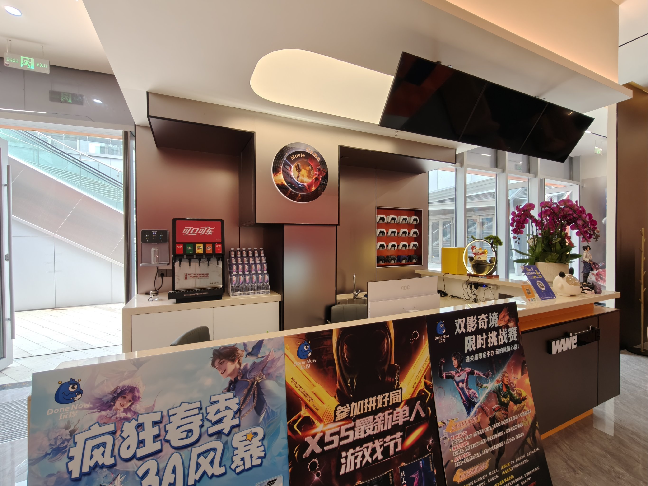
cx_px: 324
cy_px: 243
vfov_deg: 81.7
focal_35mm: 15
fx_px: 281
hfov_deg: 98.2
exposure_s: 1/101
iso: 400
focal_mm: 2.31
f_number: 2
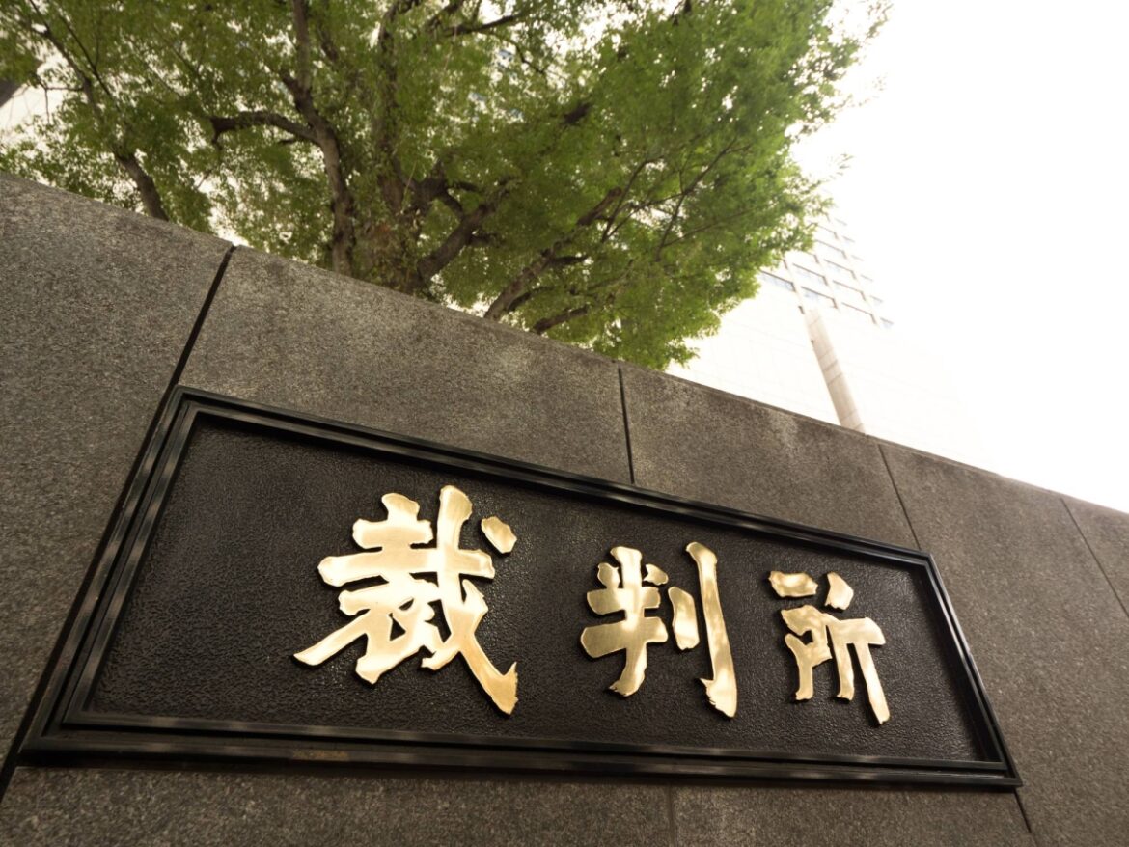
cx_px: 564
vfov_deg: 66.0
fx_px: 652
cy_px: 424
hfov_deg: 81.7
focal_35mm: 20
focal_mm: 10
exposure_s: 1/125
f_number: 4.5
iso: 200
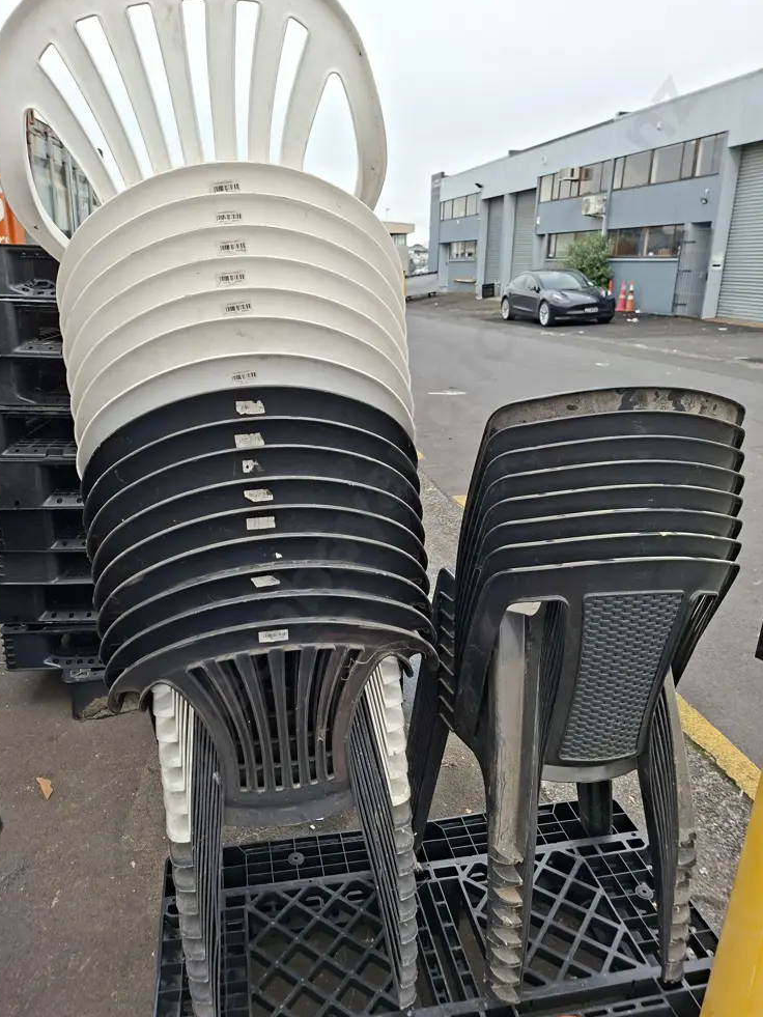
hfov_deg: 56.8
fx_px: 705
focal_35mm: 24
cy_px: 511
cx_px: 366
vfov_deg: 71.6
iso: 50
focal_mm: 5.54
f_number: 1.8
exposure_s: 1/347
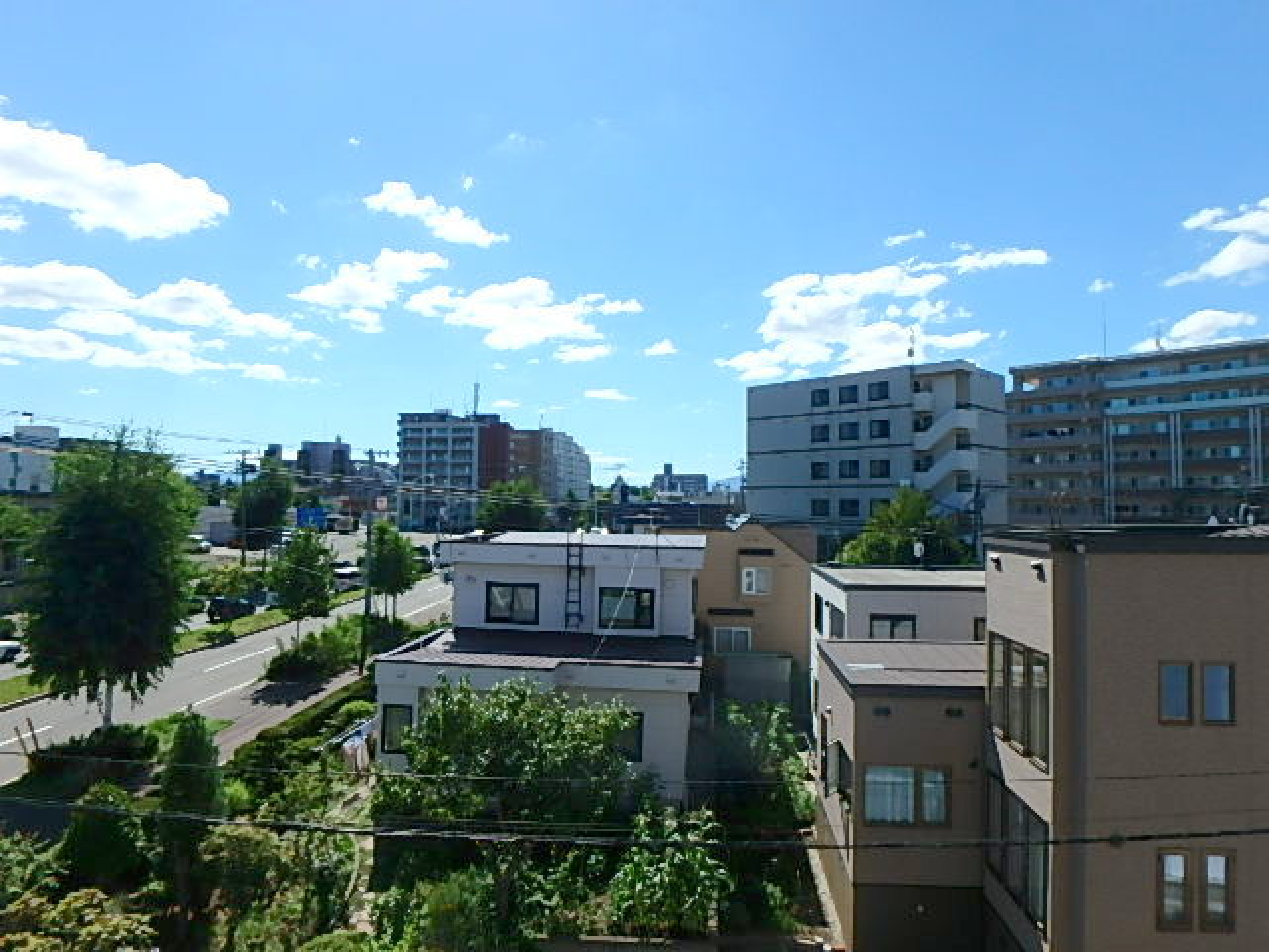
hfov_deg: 79.0
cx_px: 634
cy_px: 476
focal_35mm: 21
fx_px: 770
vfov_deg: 63.4
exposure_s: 1/500
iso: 125
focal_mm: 3.7
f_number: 6
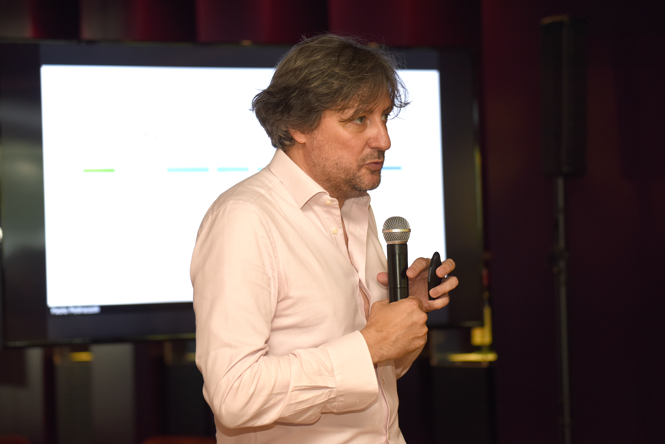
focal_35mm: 110
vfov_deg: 12.5
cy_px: 222
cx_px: 332
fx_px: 2032
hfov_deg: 18.6
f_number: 4
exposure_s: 1/80
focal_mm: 110
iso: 500
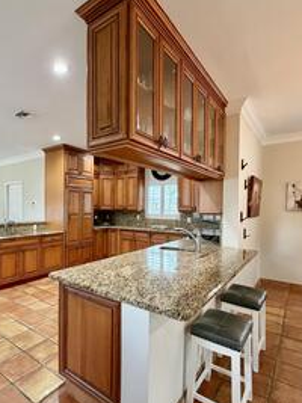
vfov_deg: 78.9
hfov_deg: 60.7
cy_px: 213
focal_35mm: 21
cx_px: 85
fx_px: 244
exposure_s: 1/60
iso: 400
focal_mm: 2.22
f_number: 2.2
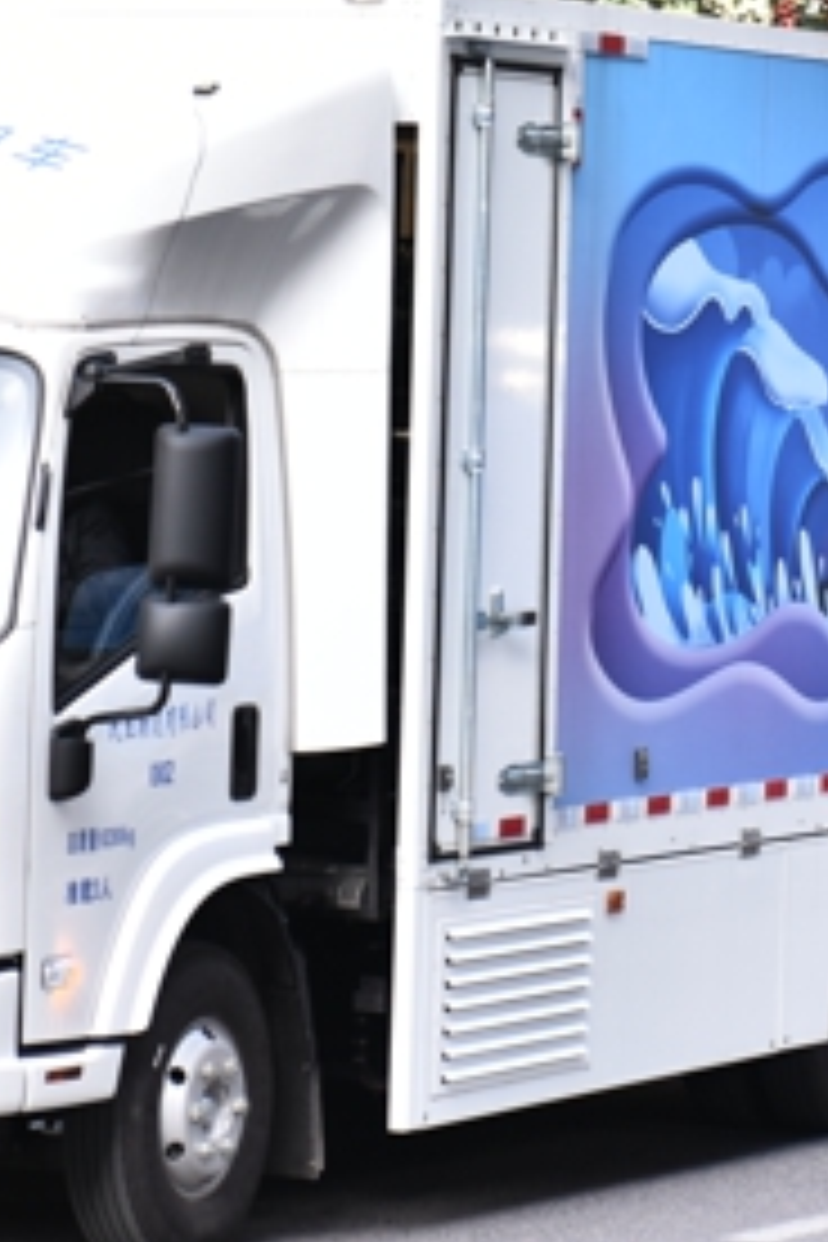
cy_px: 547
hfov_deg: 6.8
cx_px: 540
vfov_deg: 10.1
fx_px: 7003
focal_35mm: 203
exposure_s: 1/250
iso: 200
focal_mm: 70
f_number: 4.5
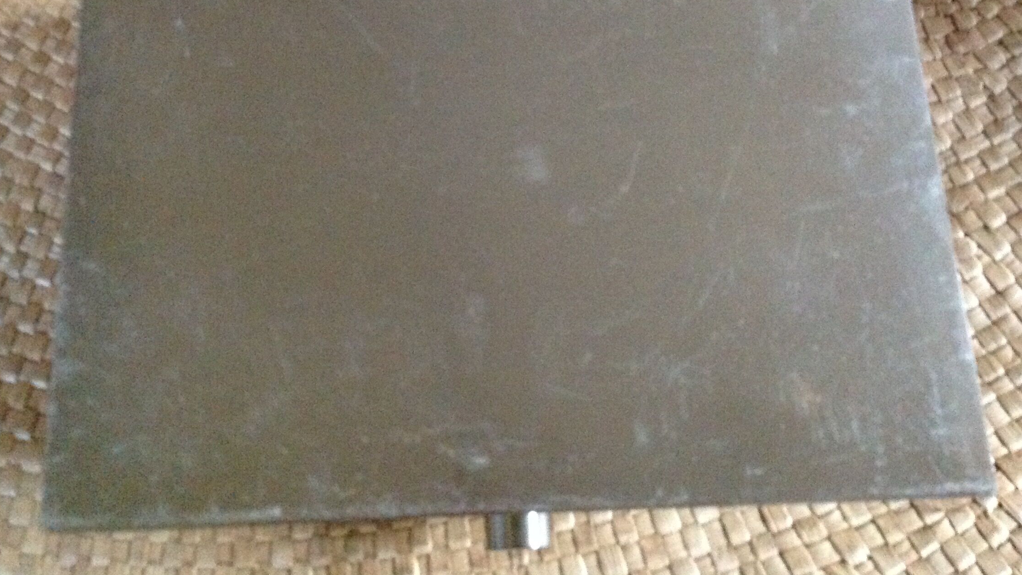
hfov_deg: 46.4
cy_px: 137
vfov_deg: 26.7
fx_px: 1192
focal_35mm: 44
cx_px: 504
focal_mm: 4.28
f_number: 2.4
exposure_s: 1/15
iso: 800
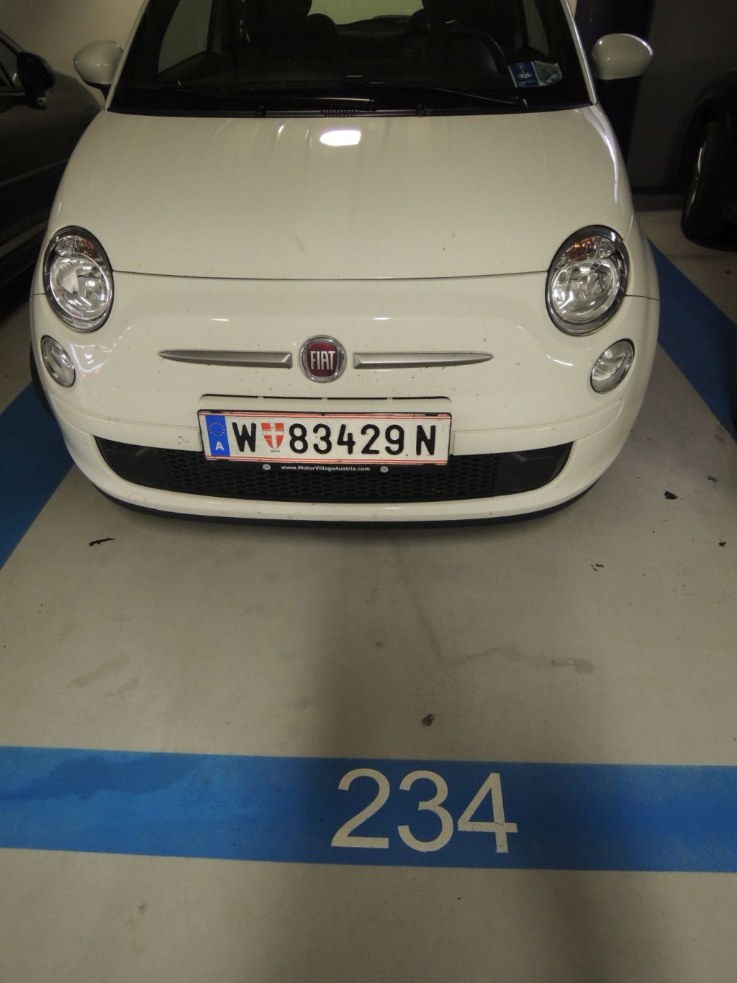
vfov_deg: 71.6
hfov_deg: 56.8
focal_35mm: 24
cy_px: 492
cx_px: 368
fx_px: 681
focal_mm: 4.3
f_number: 2.8
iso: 400
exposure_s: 1/20
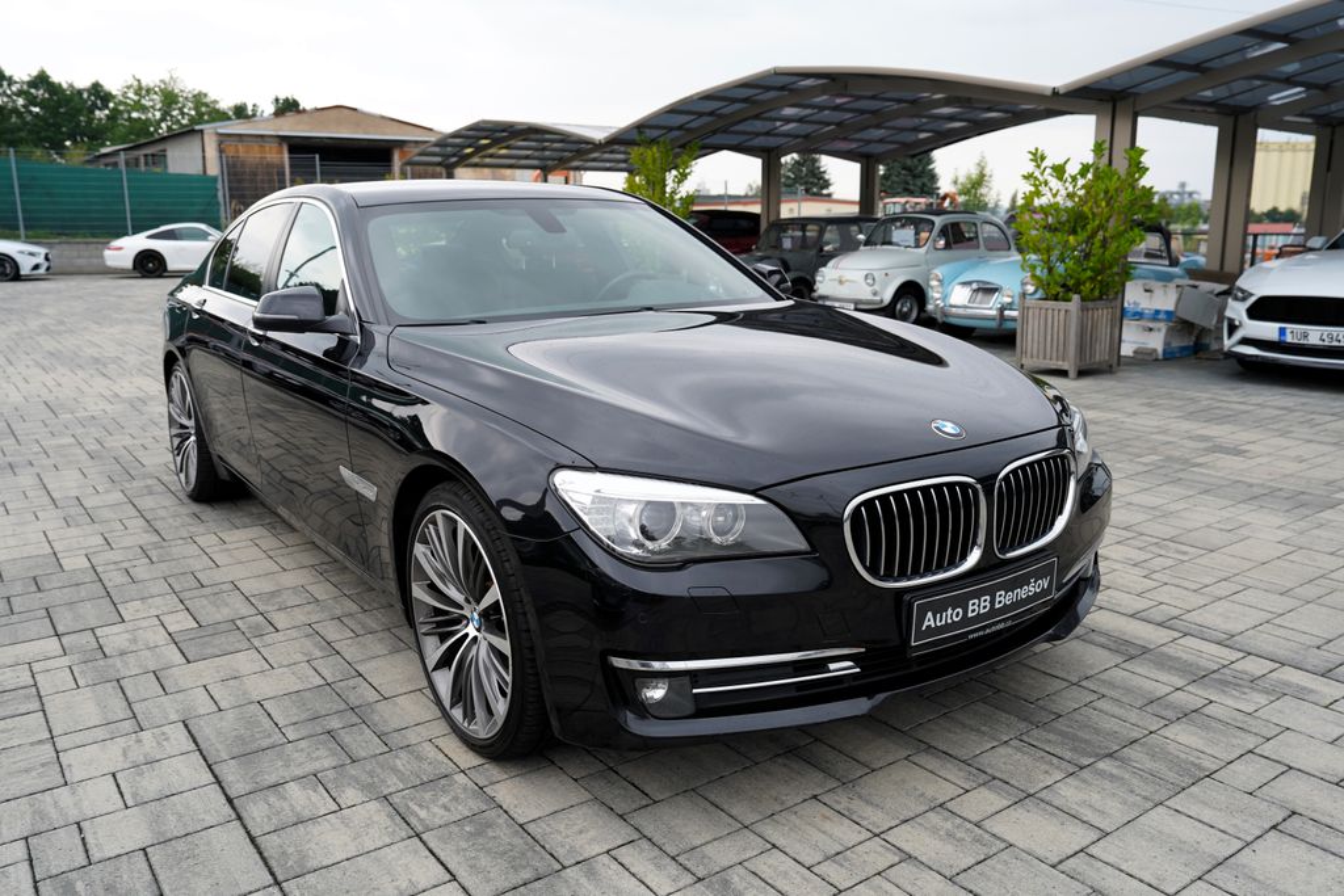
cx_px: 672
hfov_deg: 63.7
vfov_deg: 45.0
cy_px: 448
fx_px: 1083
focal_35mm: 29
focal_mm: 29
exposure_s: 1/60
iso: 100
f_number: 4.5
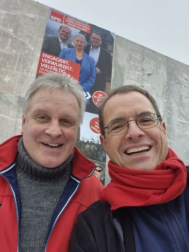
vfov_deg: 69.4
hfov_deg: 54.9
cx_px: 94
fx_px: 182
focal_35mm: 25
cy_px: 126
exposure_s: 1/141
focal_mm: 3.3
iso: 25
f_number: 2.2
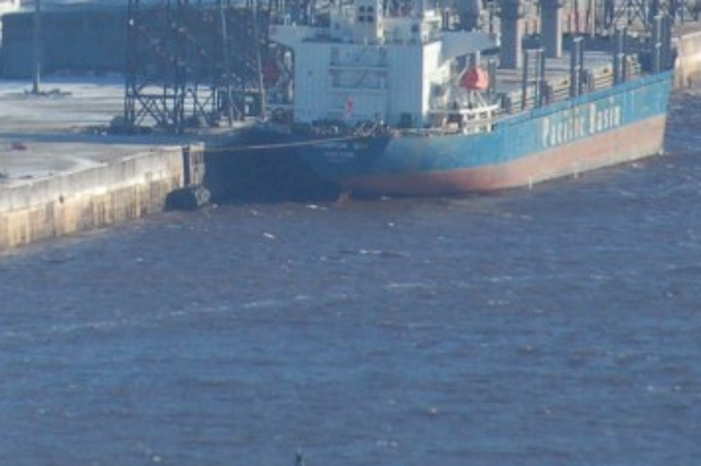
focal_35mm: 1098
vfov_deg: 1.2
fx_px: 21360
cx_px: 152
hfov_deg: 1.9
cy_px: -227
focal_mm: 200
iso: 400
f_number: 6.3
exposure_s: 1/1000
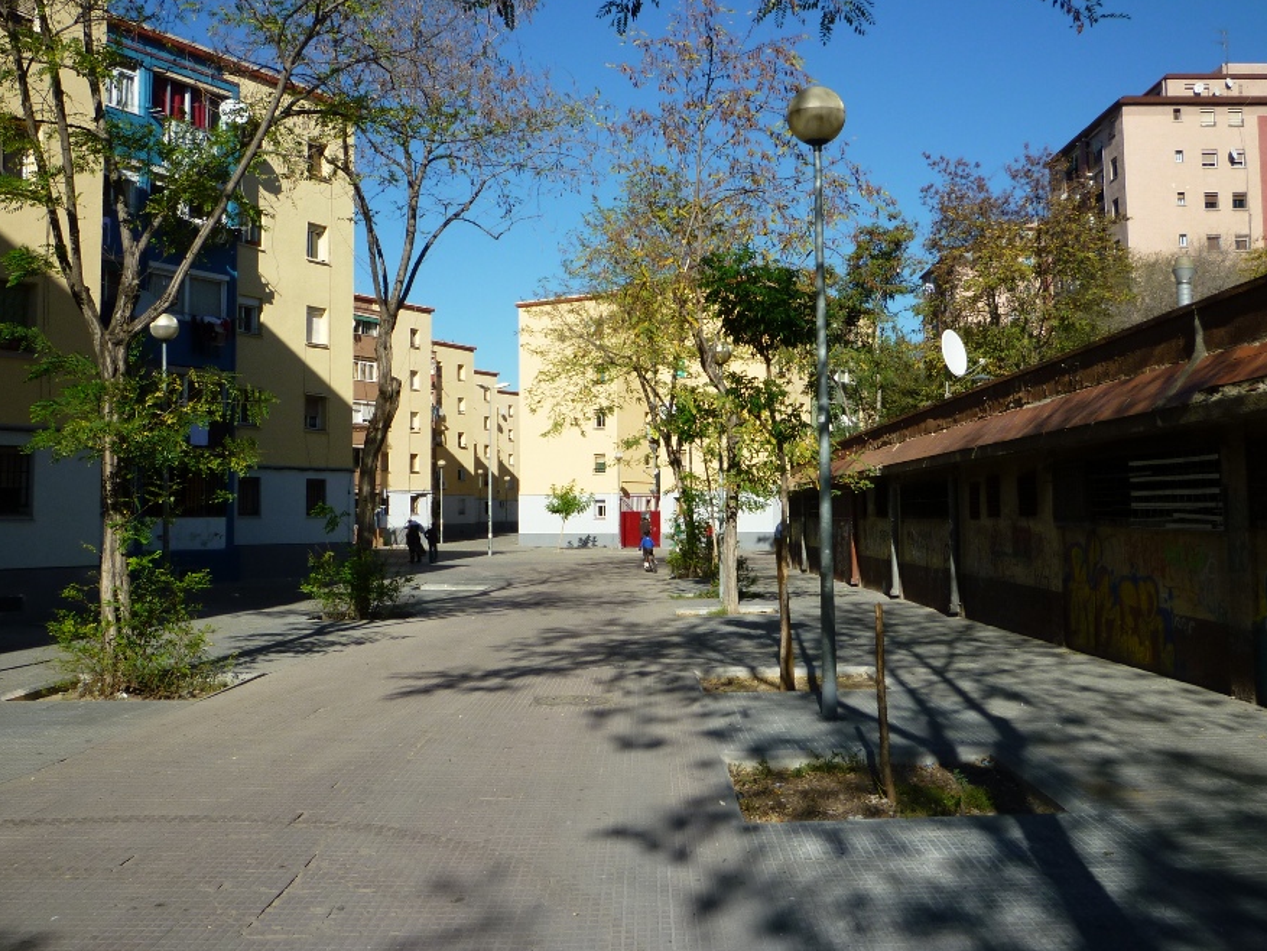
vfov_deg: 42.9
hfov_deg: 55.2
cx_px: 704
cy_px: 433
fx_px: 1208
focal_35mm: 33
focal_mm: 5.2
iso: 80
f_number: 4
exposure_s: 1/640
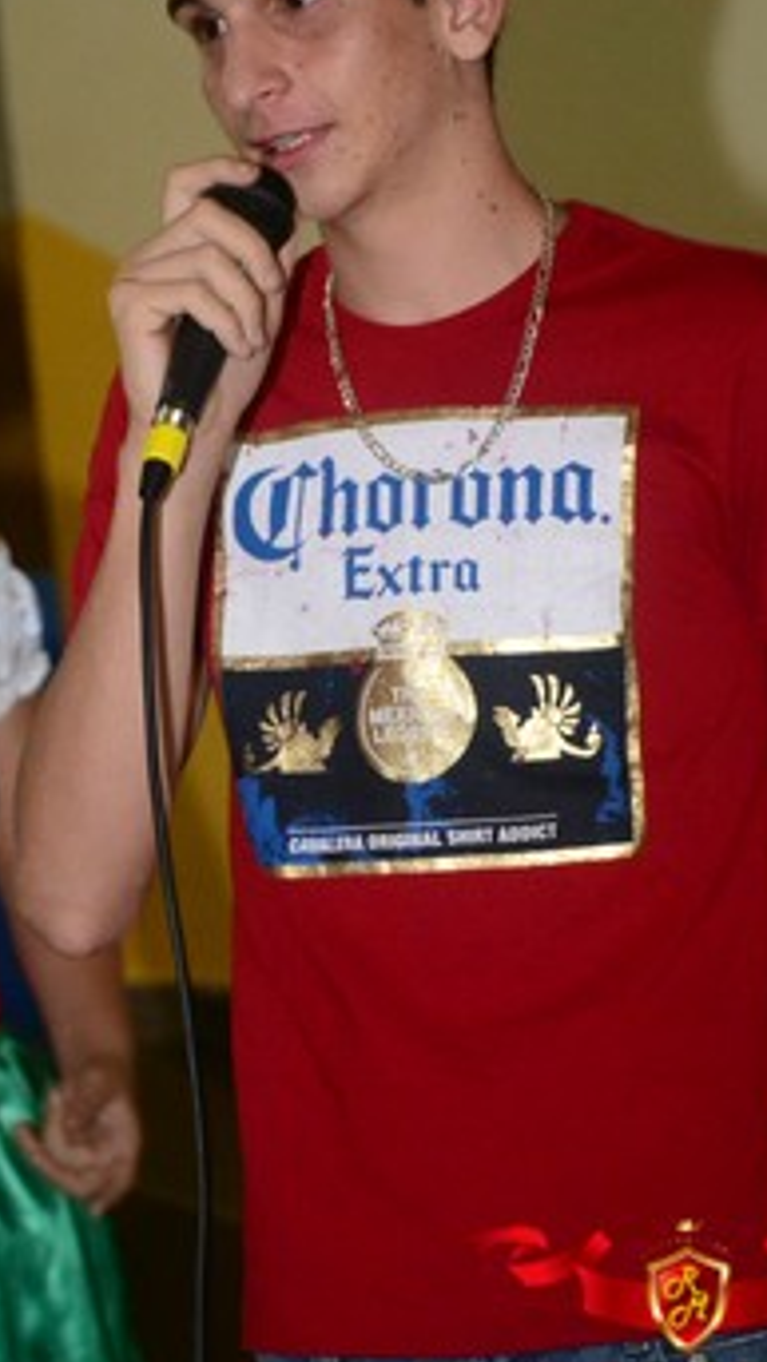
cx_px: 389
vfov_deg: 10.5
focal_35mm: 206
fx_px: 7446
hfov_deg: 5.9
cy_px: 584
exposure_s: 1/80
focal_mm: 100
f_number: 5.6
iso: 3200
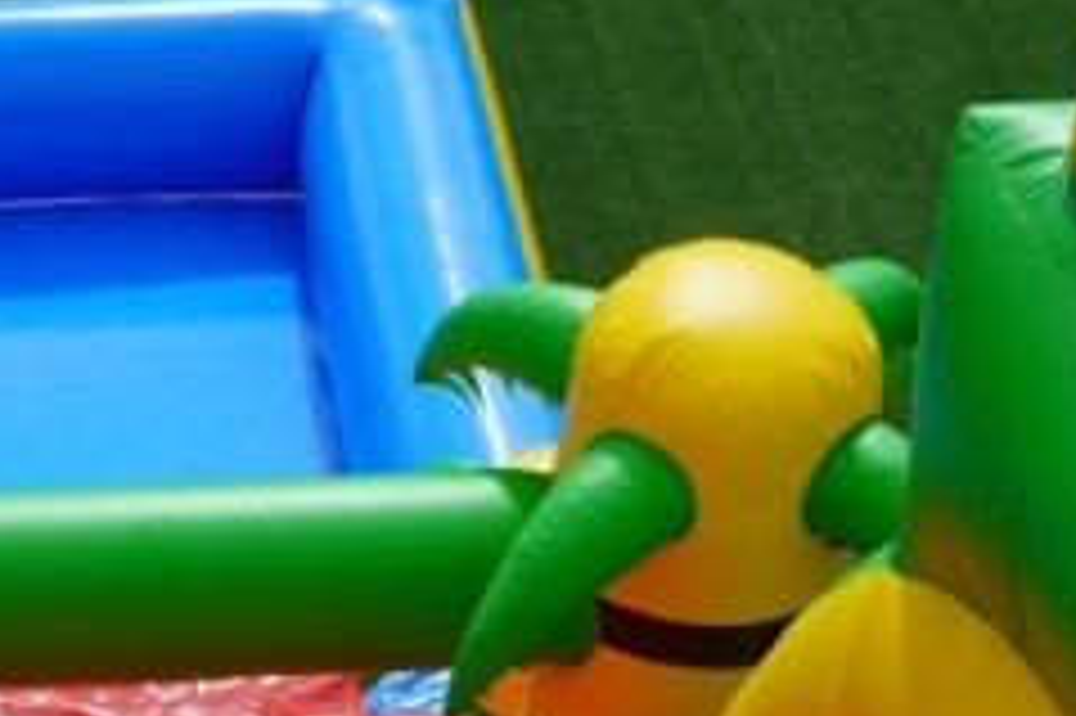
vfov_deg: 12.8
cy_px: 979
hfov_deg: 19.4
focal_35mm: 103
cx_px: 90
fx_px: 3076
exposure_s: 1/200
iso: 100
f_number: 10
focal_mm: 16
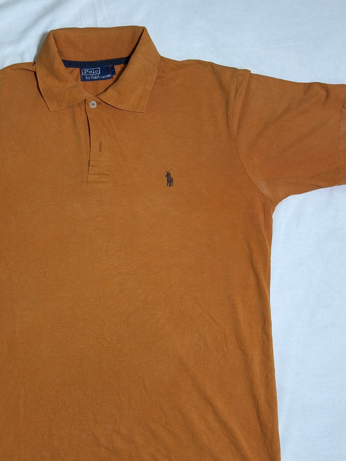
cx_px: 102
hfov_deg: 36.2
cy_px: 267
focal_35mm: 39
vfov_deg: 47.7
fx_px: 520
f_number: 1.78
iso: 100
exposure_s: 1/121
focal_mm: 6.76
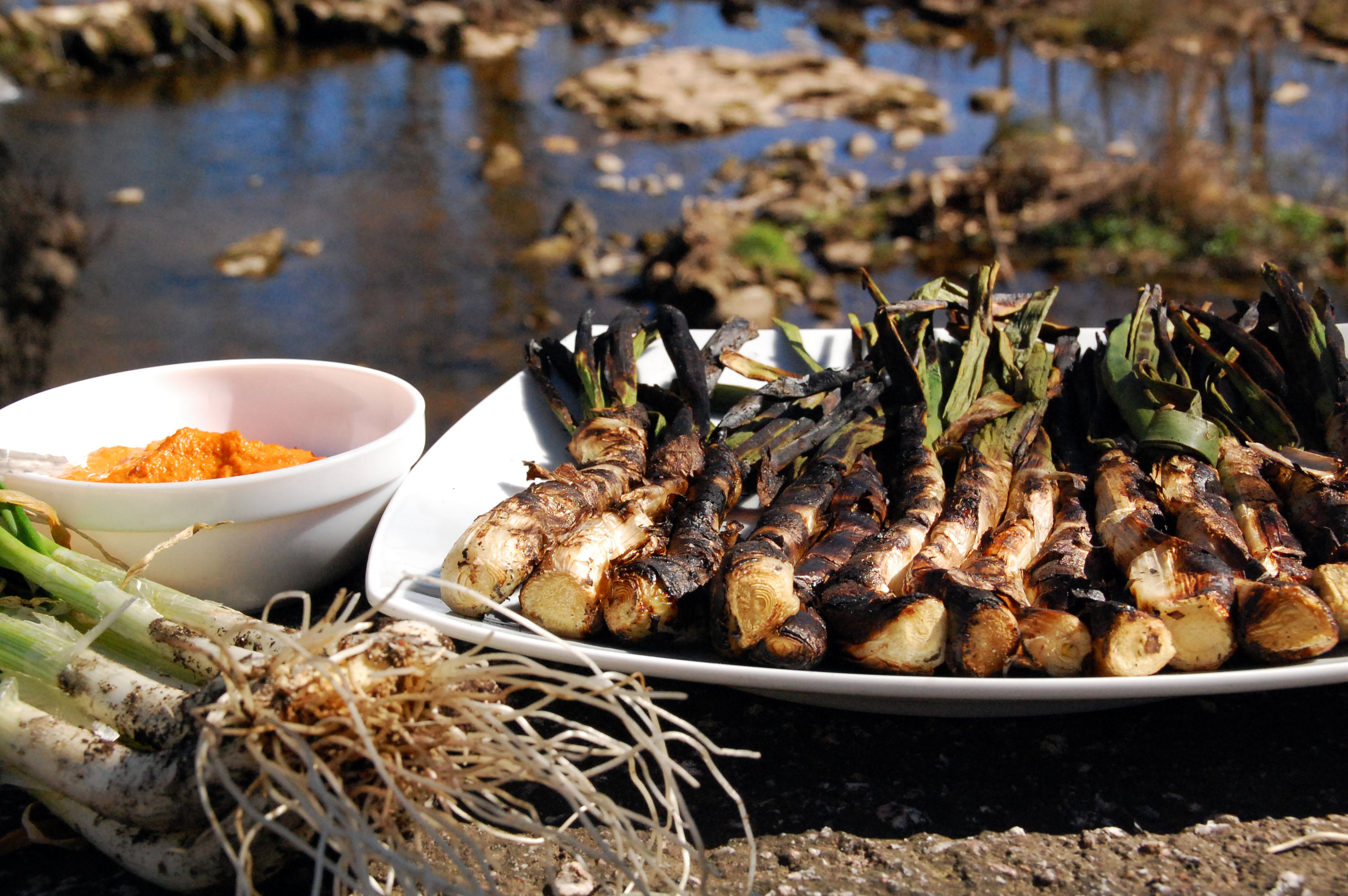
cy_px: 448
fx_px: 2694
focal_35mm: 72
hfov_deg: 28.1
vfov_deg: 18.9
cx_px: 674
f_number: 16
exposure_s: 1/1000
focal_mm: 48
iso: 1600
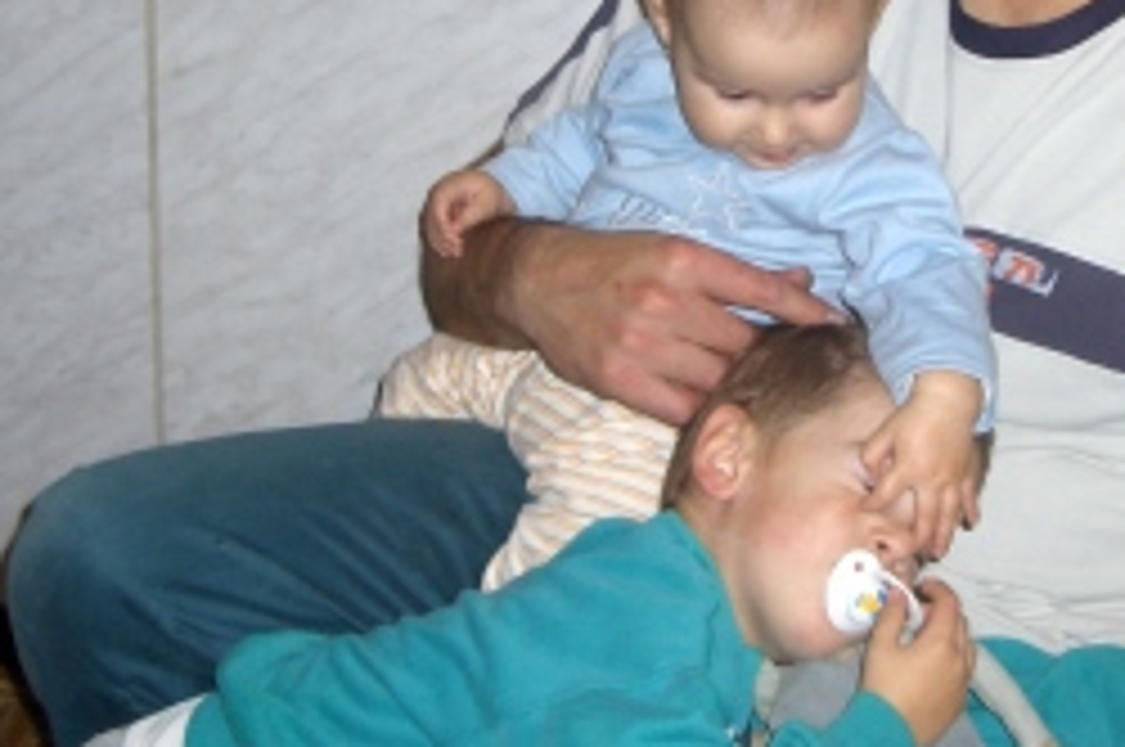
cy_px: 230
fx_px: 2341
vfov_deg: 18.1
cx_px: 693
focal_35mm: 75
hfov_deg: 26.9
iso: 100
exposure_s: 1/60
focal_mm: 6.8
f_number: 2.8
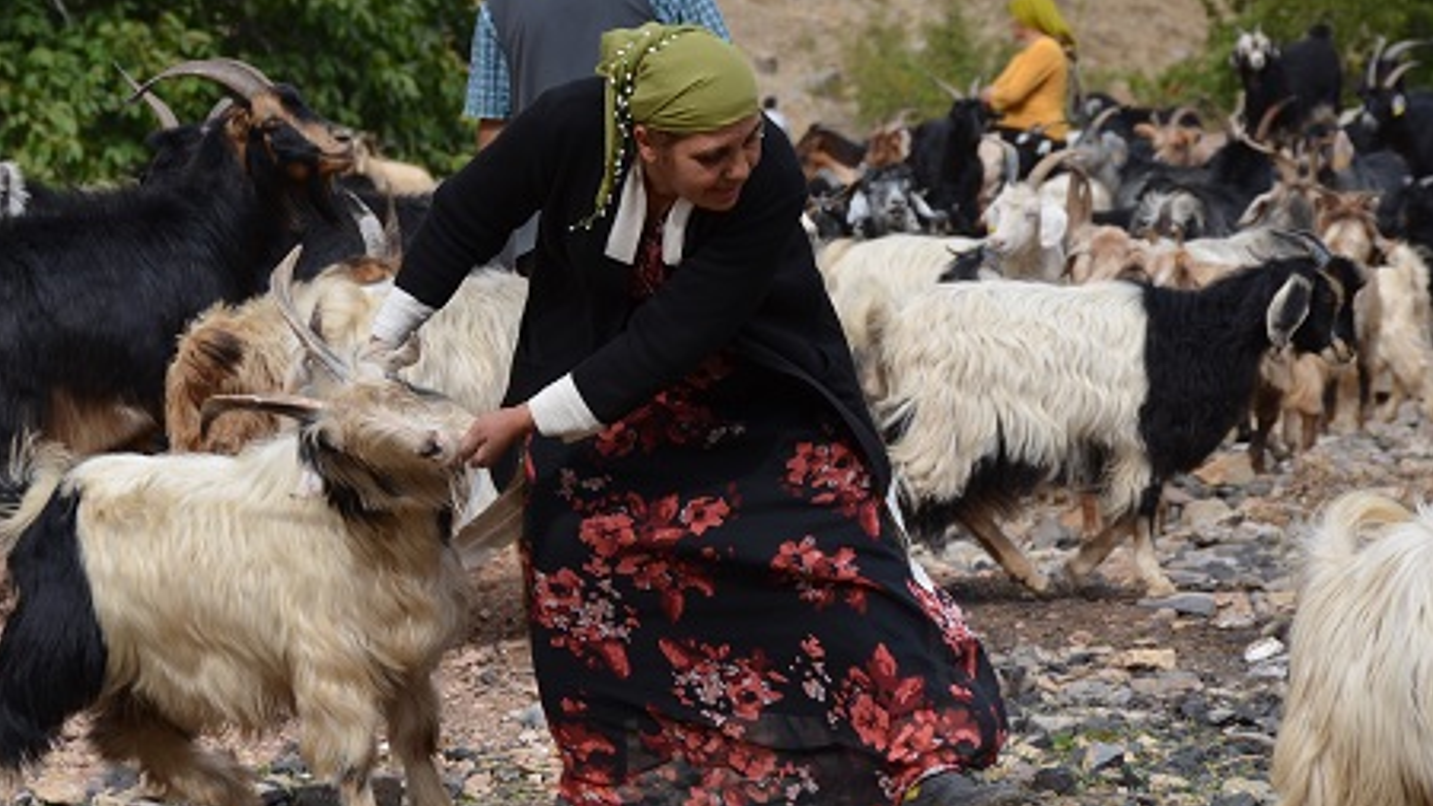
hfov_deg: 10.8
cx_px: 685
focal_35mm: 199
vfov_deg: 6.1
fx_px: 7549
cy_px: 393
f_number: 8
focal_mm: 95
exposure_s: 1/250
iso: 160
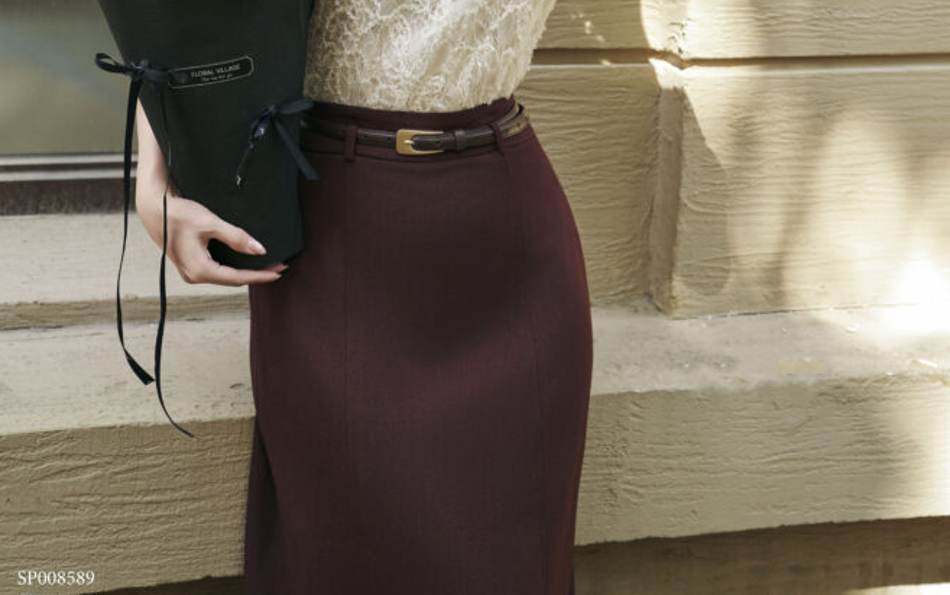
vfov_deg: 16.4
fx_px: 1994
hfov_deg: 26.8
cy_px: -77
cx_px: 473
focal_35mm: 77
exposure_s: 1/160
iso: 400
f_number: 4.5
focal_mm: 50
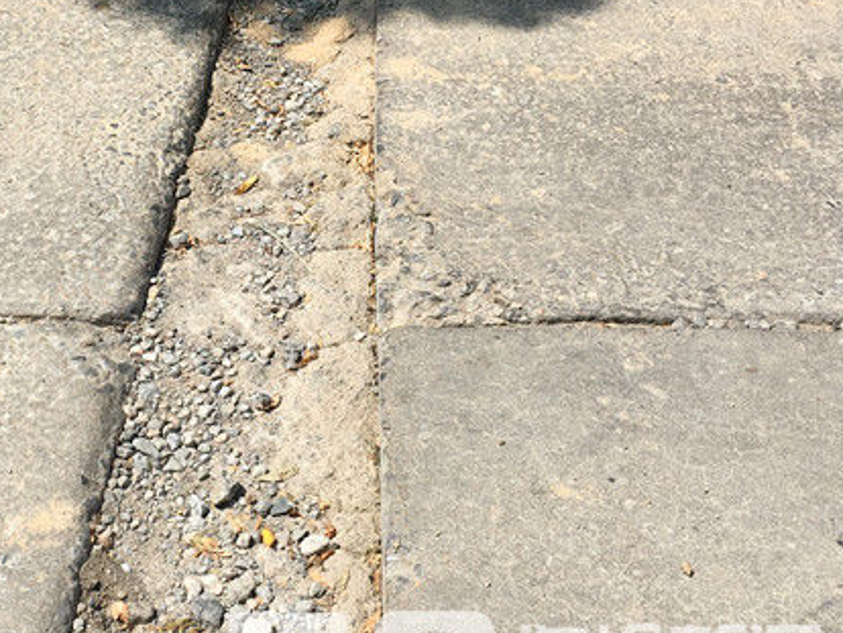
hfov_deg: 37.6
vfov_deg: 29.7
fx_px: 1194
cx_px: 181
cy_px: 264
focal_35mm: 49
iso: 25
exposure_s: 1/1672
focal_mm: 4.15
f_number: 2.2
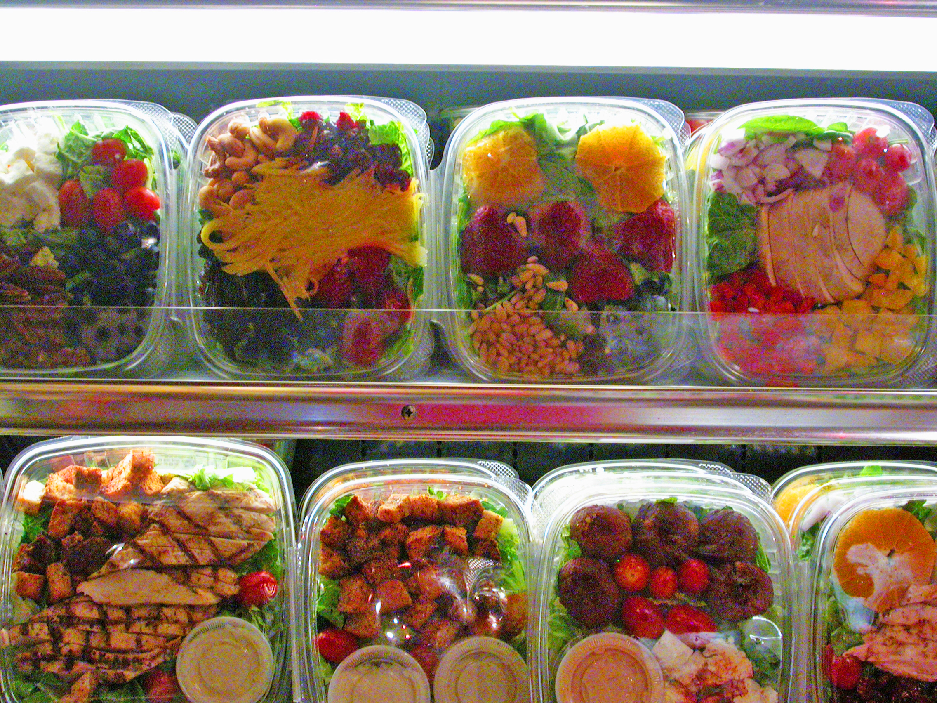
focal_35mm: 58
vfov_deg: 25.2
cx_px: 468
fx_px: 1570
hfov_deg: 33.2
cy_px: 352
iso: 400
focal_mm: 12
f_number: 3.5
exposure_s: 1/105
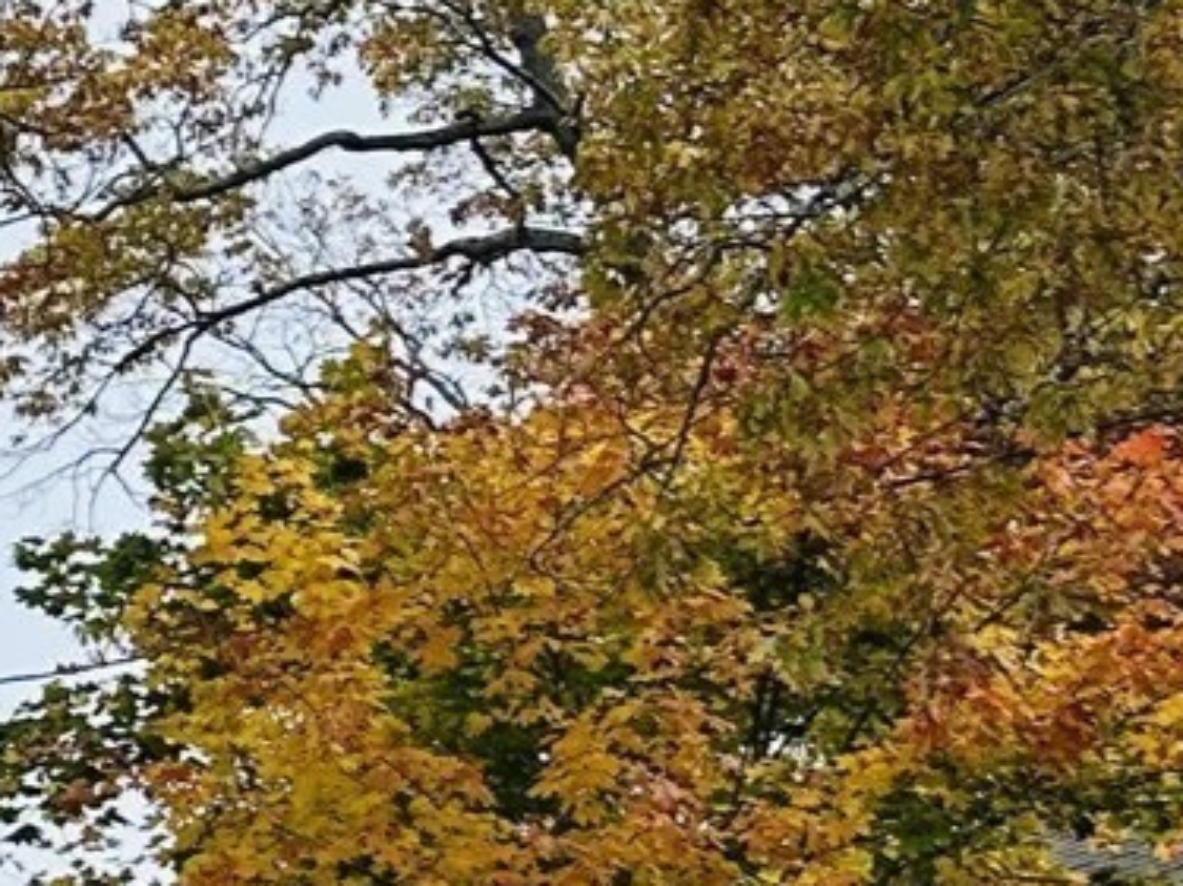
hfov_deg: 12.3
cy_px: 826
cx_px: -1574
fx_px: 4475
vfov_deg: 11.2
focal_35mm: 131
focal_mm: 6.86
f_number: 1.78
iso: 80
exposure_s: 1/1374
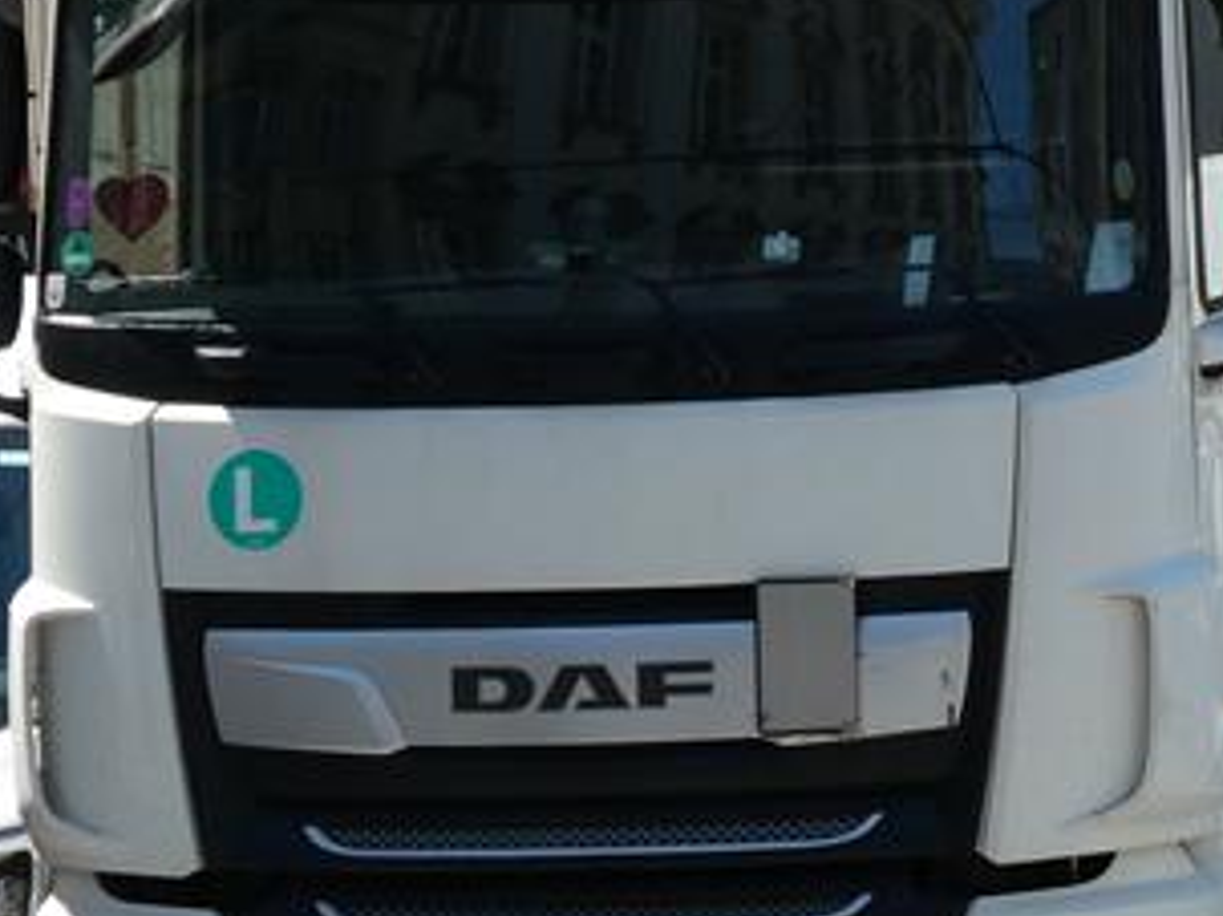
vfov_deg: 3.5
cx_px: 1065
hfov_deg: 4.7
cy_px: 345
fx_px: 14968
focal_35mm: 424
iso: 80
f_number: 5.5
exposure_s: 1/200
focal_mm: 28.7
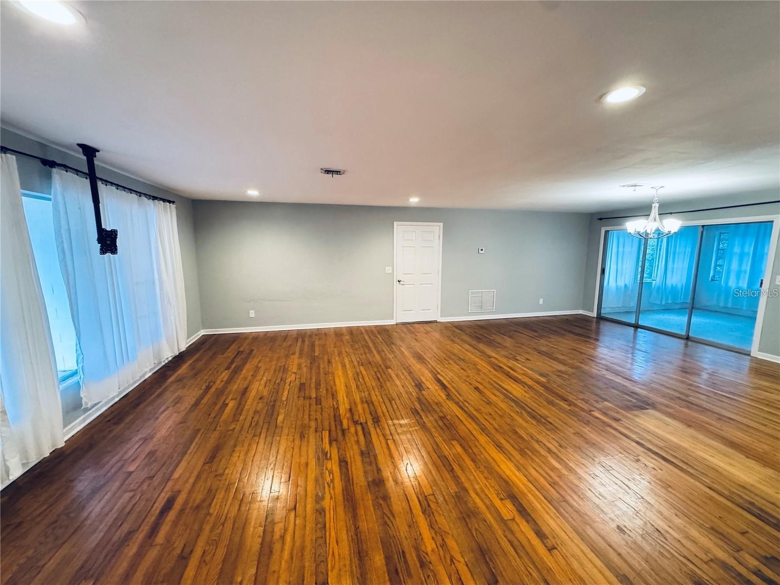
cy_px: 292
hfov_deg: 102.1
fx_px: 315
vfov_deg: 85.7
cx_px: 390
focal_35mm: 14
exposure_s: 1/60
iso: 640
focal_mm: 2.22
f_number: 2.2
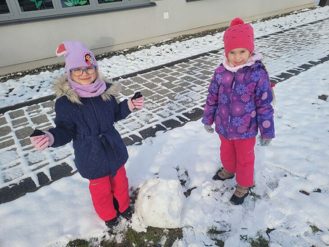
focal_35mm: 26
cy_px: 124
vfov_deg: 53.1
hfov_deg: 67.3
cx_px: 164
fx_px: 247
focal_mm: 5.4
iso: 40
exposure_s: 1/1148
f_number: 1.8
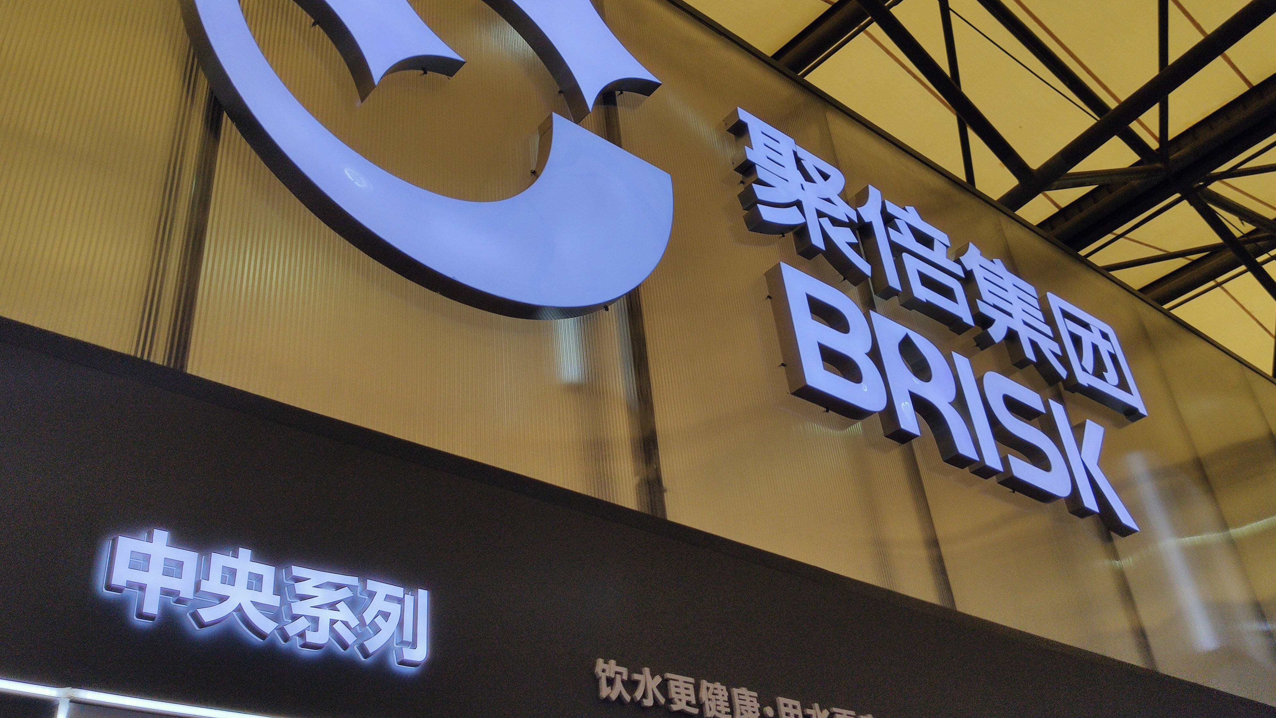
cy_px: 325
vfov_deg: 34.6
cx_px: 637
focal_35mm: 34
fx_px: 1150
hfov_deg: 58.0
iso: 112
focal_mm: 4.75
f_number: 1.75
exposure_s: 1/1569
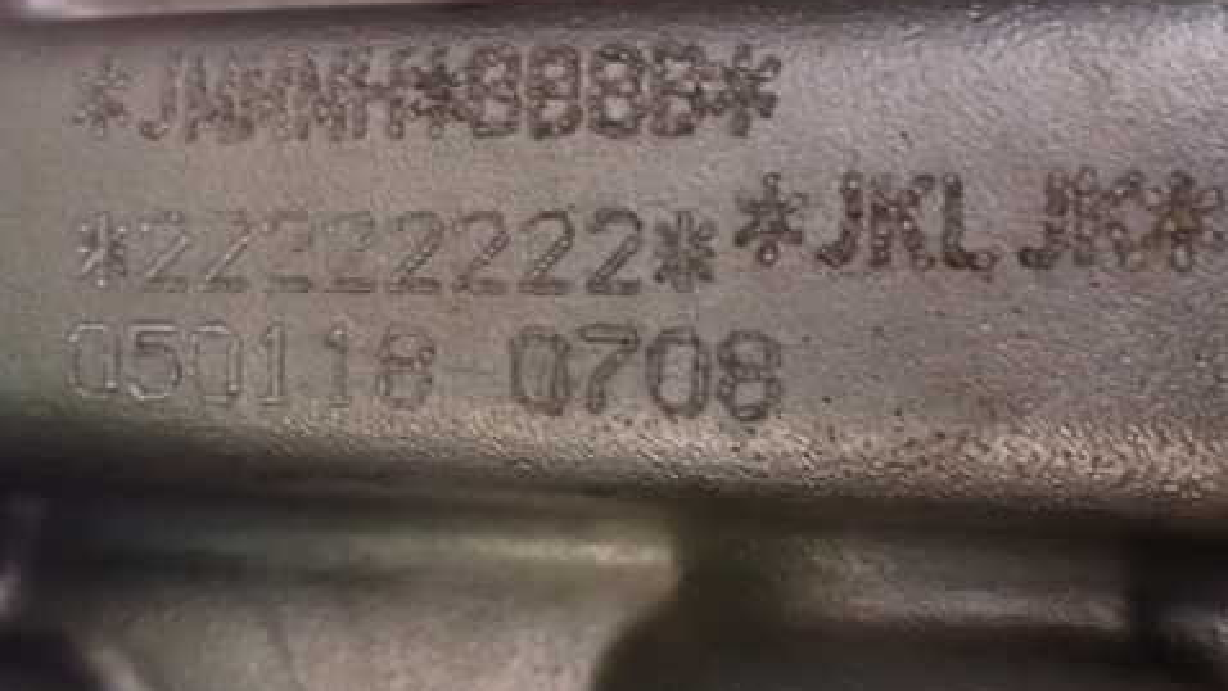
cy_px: 316
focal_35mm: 52
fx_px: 1693
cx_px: 545
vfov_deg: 23.1
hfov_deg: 39.8
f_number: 2.7
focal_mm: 6.83
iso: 1600
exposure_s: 1/8
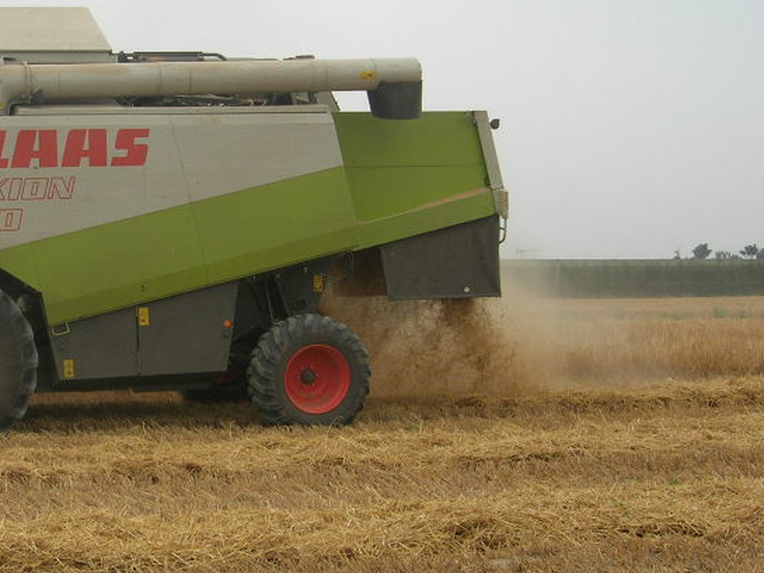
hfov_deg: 24.5
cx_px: 60
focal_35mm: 77
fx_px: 1700
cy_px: 261
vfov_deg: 19.1
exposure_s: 1/455
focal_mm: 8.5
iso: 64
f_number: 4.9
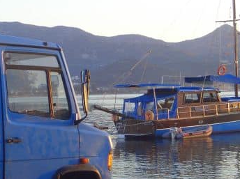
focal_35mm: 110
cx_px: 125
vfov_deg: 13.4
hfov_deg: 17.9
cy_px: 115
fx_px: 762
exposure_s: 1/100
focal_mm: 17.2
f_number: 4.1
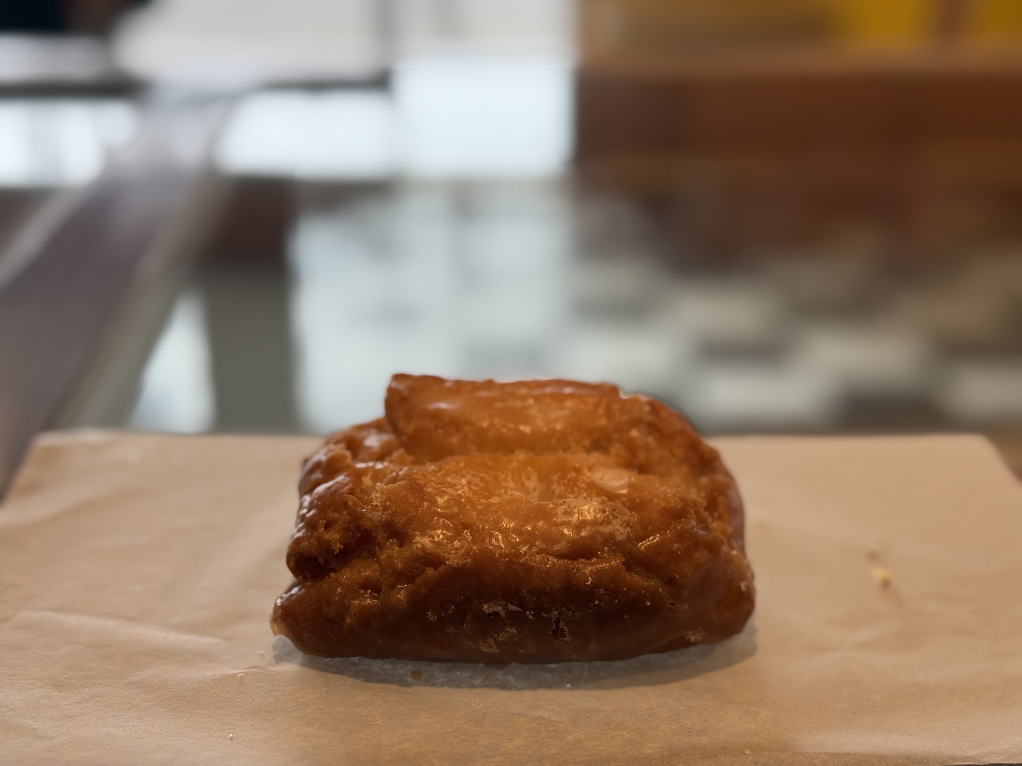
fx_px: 1417
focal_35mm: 48
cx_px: 511
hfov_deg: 39.7
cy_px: 383
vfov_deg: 30.3
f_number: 1.78
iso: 80
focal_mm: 6.76
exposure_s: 1/120
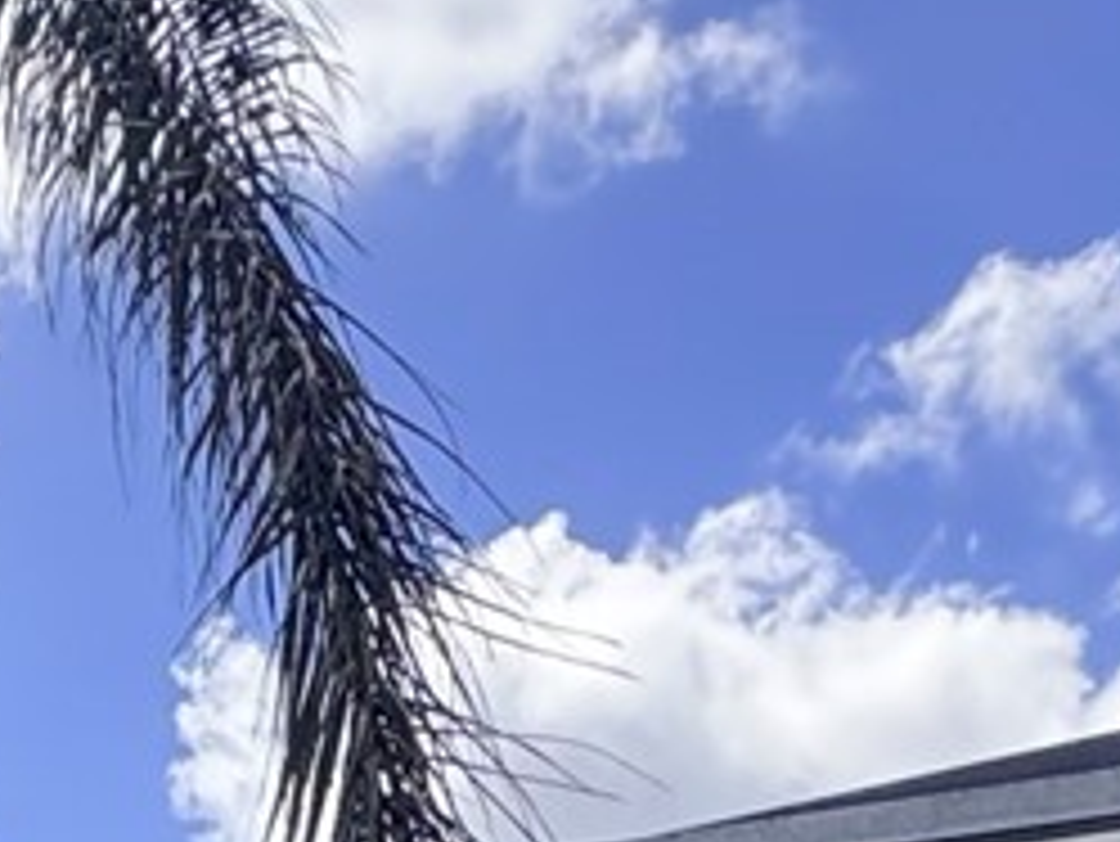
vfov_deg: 12.5
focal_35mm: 90
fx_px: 2913
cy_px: 2071
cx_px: -180
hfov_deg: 20.5
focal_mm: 2.22
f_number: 2.2
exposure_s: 1/2273
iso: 50
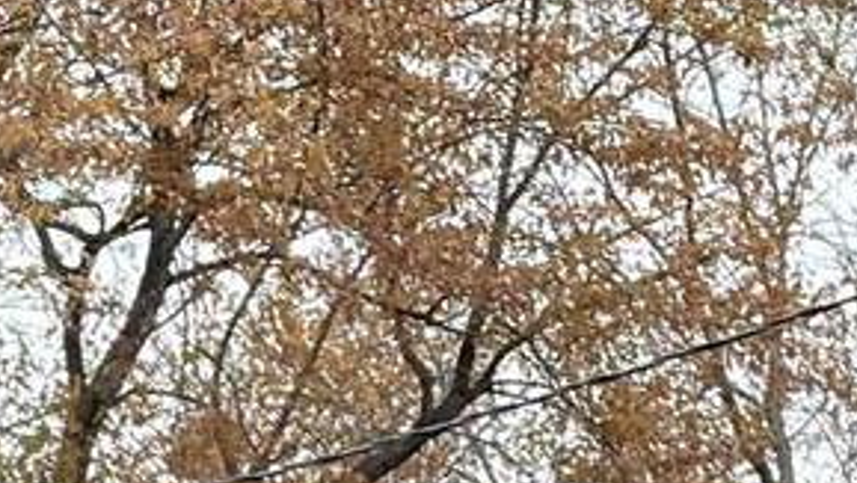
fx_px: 5707
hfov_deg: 8.2
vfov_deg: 4.7
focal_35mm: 251
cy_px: 1239
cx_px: -786
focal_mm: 5.96
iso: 25
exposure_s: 1/186
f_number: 1.6
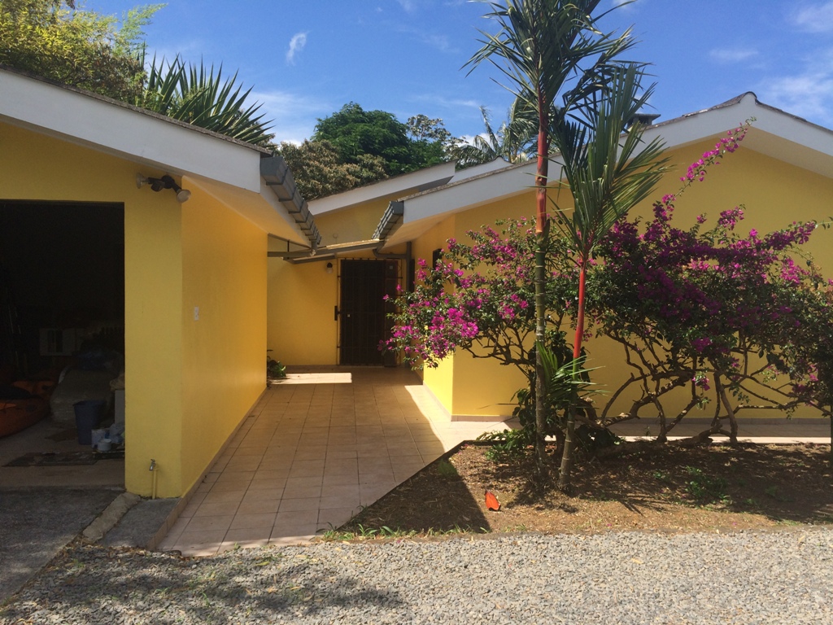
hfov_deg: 61.7
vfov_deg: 48.2
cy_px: 312
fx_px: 698
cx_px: 416
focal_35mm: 29
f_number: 2.2
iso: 32
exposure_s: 1/1709
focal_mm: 4.15
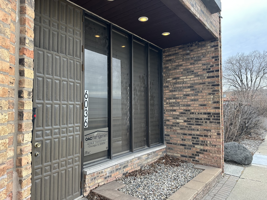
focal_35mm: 24
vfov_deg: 56.8
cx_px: 134
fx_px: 185
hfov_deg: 71.6
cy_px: 100
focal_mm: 6.86
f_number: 1.78
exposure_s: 1/366
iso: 80
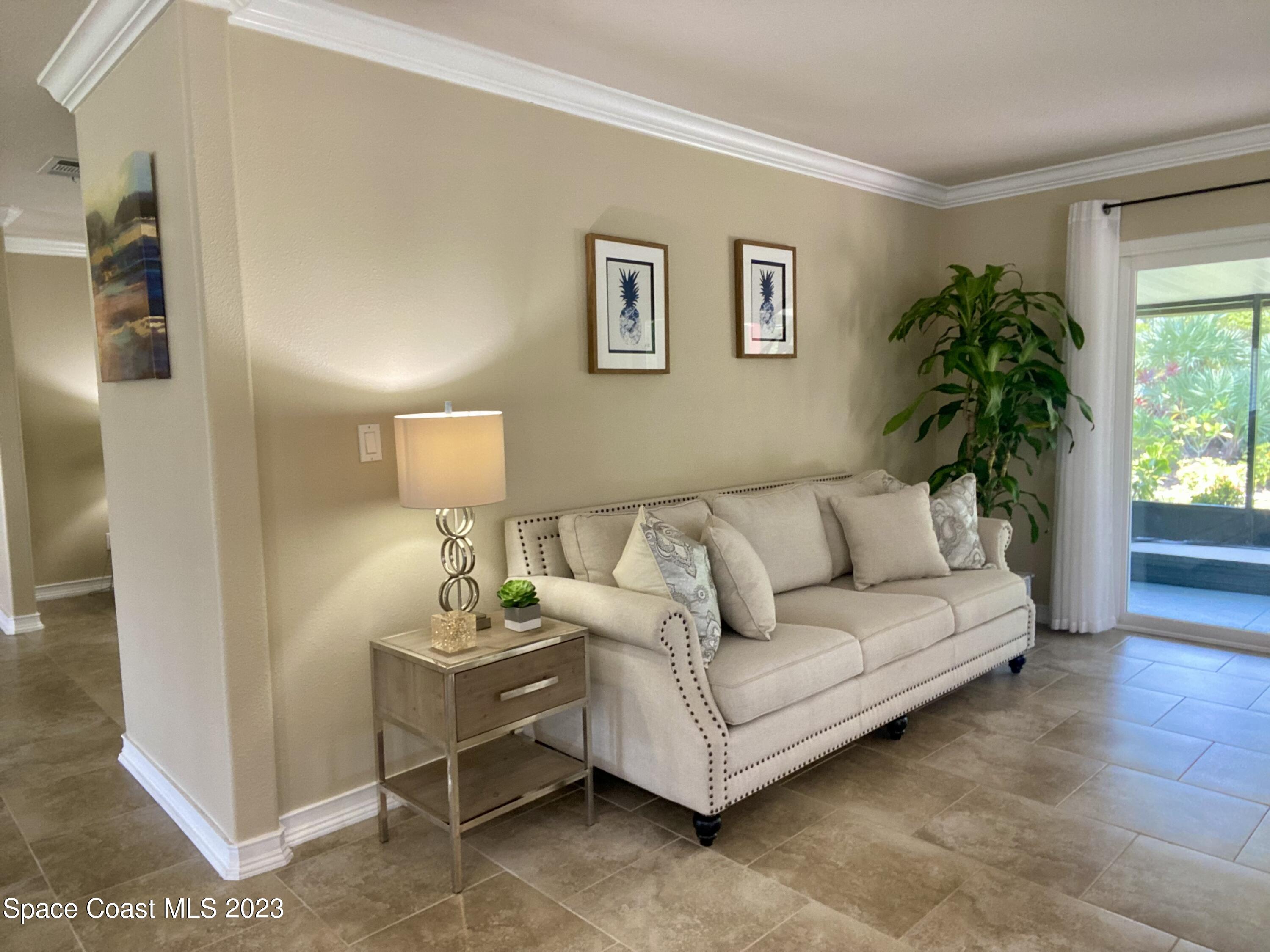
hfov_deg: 73.9
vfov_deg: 58.9
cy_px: 476
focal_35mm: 23
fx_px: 844
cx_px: 635
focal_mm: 2.71
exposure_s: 1/60
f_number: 2.2
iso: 160
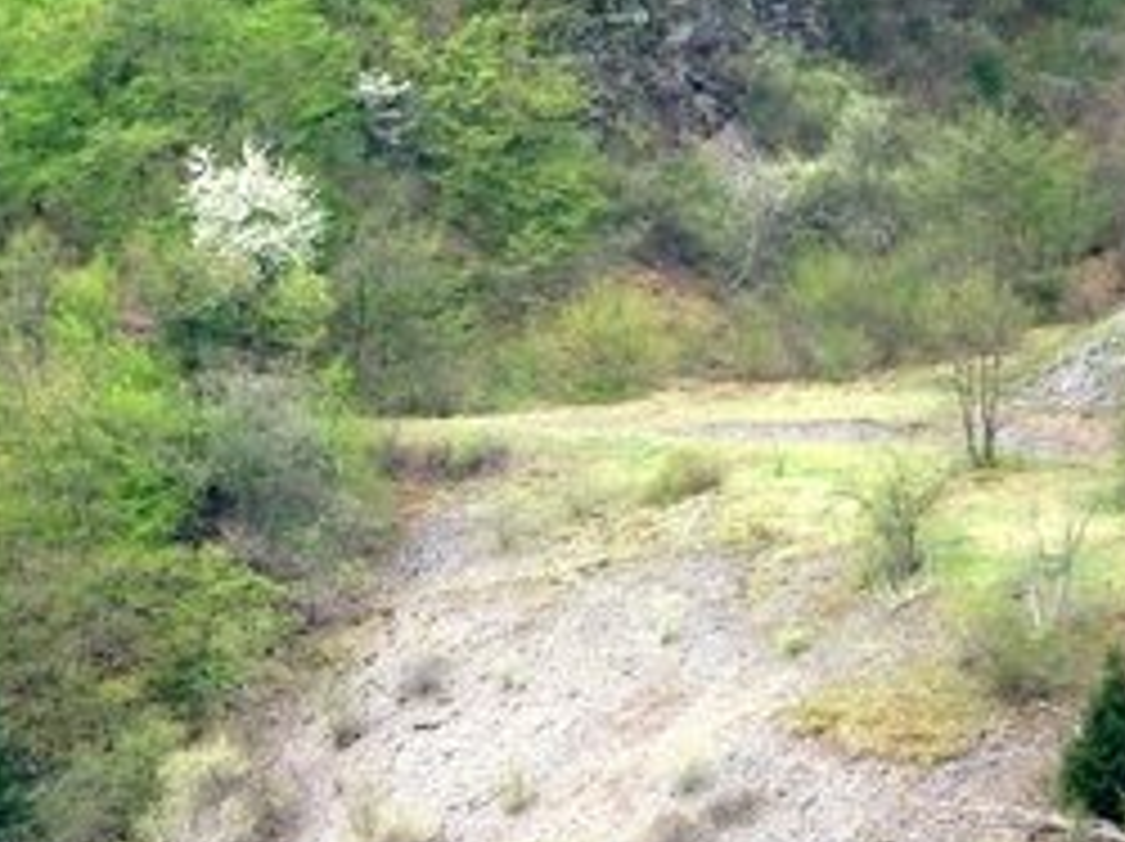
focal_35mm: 274
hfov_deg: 7.2
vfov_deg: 5.4
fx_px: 8896
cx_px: 446
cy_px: 545
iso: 100
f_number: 4.2
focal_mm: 18.9
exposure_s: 1/125
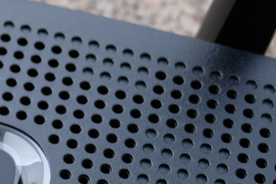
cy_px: 268
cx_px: -169
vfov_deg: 10.7
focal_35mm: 124
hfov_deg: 15.0
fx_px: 951
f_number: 6.4
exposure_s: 1/160
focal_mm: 25.6
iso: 200
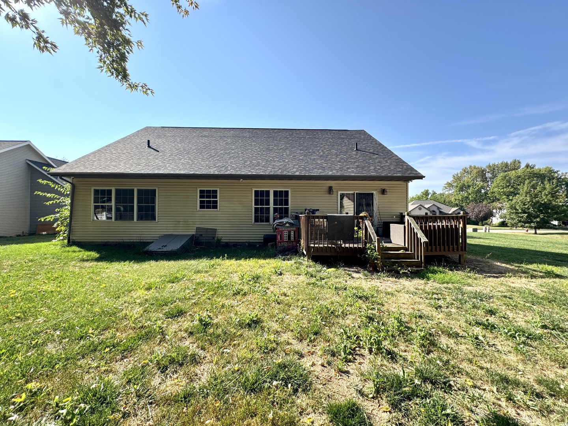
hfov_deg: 102.1
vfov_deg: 85.7
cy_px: 213
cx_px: 284
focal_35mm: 14
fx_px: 230
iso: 40
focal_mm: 2.22
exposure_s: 1/522
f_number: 2.2
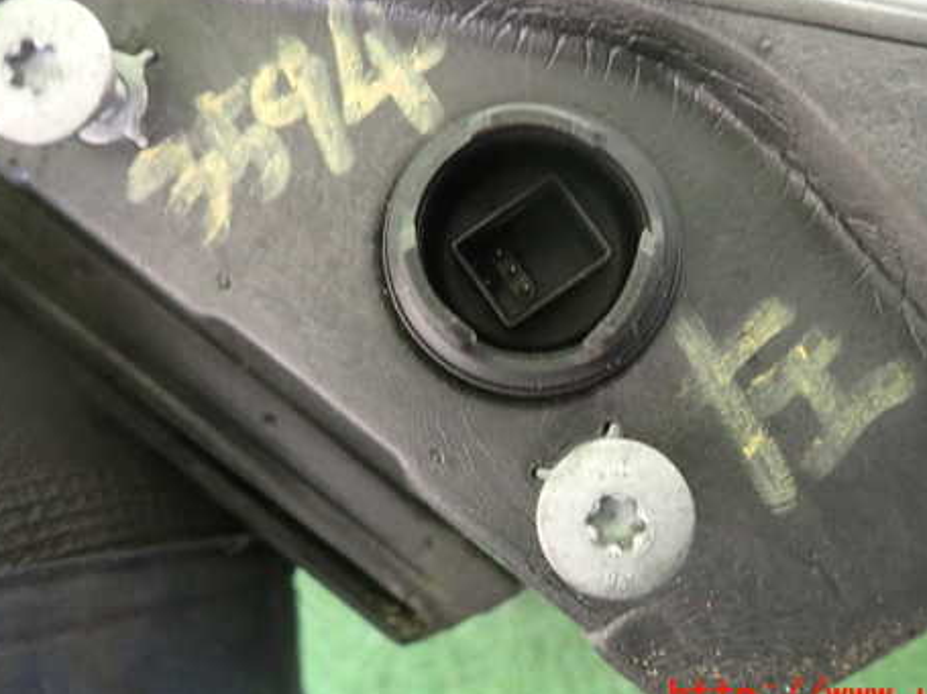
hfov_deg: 55.2
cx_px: 517
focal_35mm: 33
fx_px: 883
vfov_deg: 42.6
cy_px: 267
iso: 200
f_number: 2
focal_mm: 4.5
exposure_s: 1/30
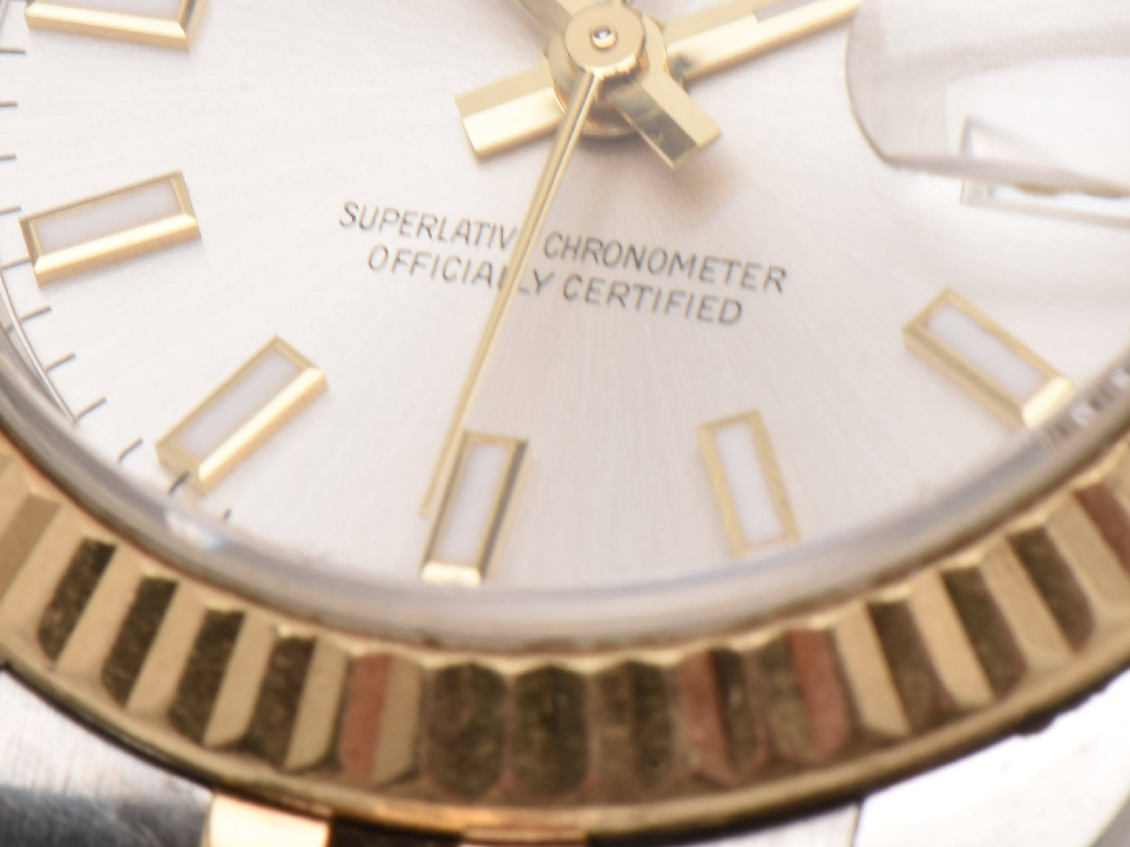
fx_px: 8422
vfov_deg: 5.8
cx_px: 562
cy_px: 89
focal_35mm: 258
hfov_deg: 7.7
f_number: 25
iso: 100
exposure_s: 1/100
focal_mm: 85
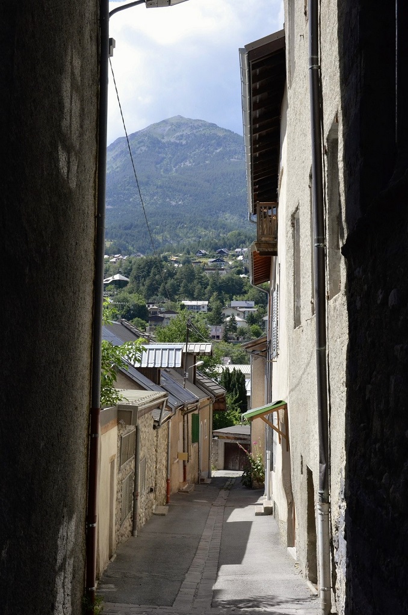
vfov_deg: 43.7
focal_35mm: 45
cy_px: 308
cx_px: 204
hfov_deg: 29.8
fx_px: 768
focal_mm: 30
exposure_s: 1/800
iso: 1600
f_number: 14
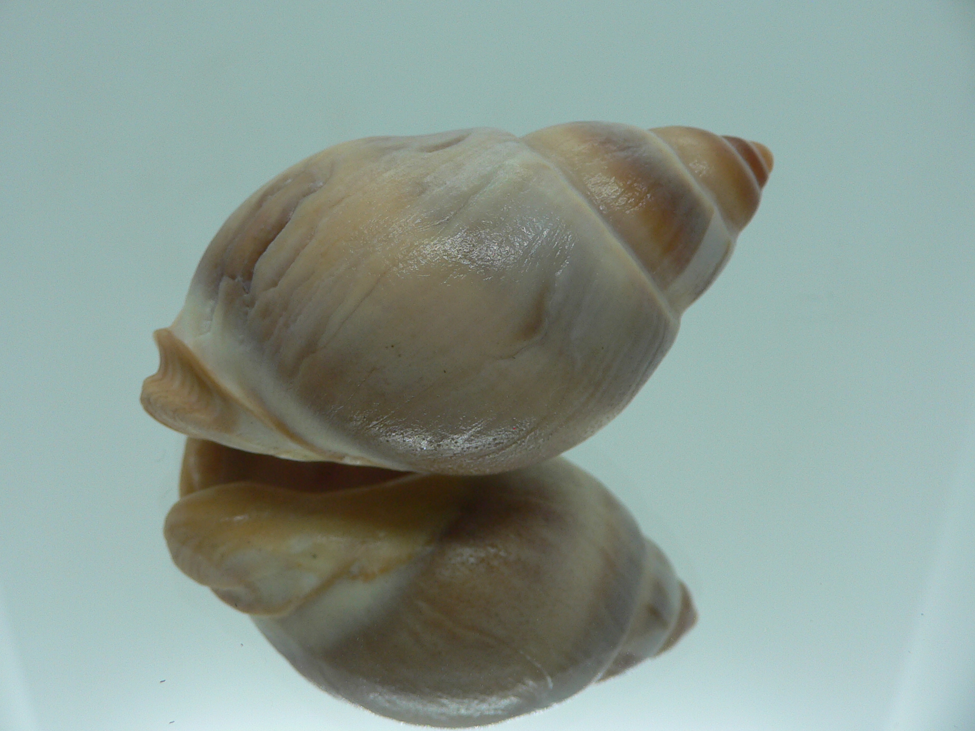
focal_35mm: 38
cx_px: 455
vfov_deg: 37.7
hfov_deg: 48.9
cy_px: 351
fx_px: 1070
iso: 80
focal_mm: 4.6
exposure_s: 1/60
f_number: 2.8
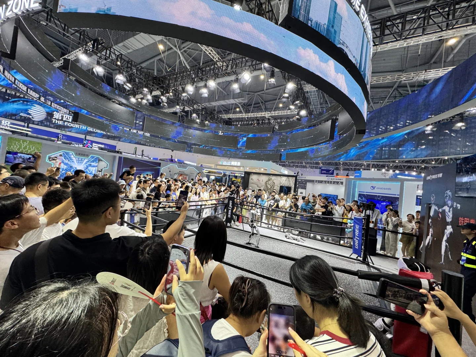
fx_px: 193
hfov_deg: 102.1
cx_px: 238
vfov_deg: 85.7
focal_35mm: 14
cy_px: 178
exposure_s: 1/99
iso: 100
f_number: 2.2
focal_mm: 2.22
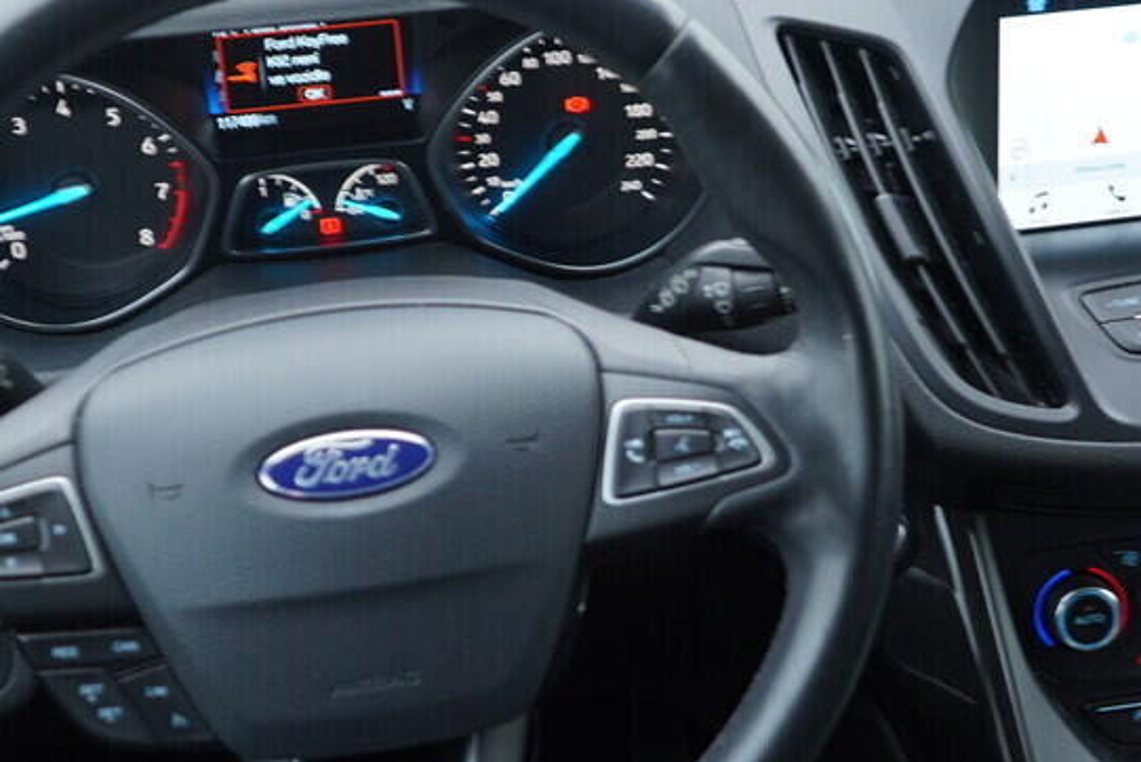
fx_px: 2156
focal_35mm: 68
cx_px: 606
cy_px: 327
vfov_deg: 20.0
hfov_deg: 29.6
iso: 200
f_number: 2.8
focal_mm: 24
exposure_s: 1/40
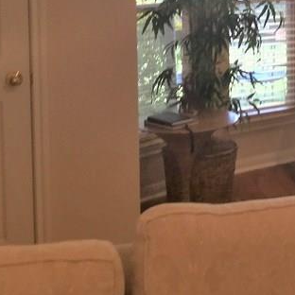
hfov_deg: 18.0
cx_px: 385
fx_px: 868
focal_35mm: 90
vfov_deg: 18.6
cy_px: -20
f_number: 2.4
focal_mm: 3.3
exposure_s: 1/30
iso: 40
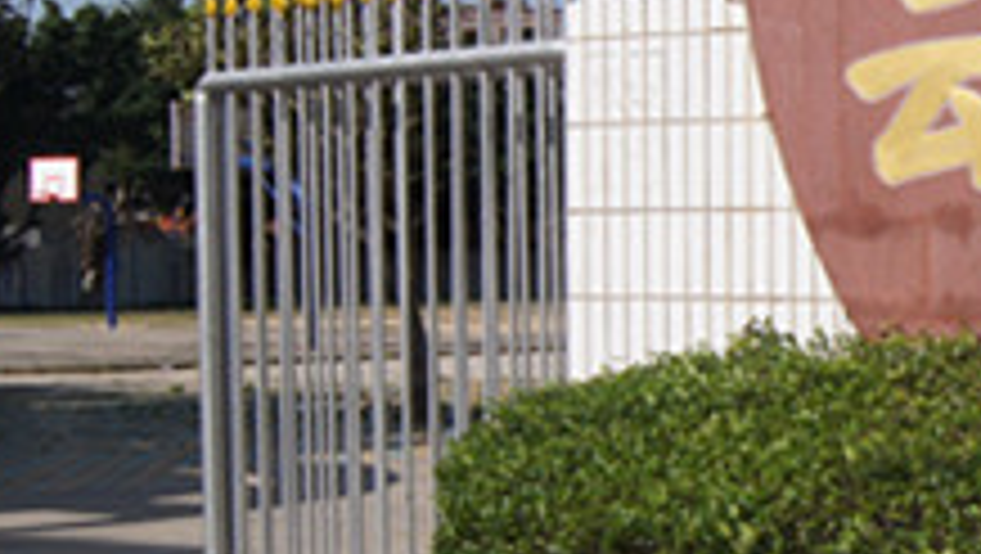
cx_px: 1004
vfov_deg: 12.0
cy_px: 363
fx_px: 2629
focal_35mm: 101
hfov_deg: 20.4
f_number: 10
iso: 200
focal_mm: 18
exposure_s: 1/500
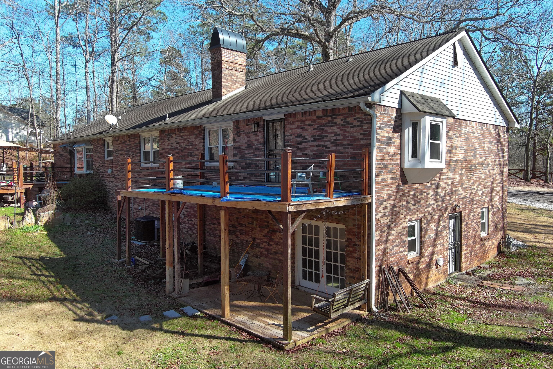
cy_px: 184
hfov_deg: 63.7
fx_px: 445
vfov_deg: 45.0
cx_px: 276
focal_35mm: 29
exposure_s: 1/25.1
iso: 145
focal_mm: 10.57
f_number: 2.8
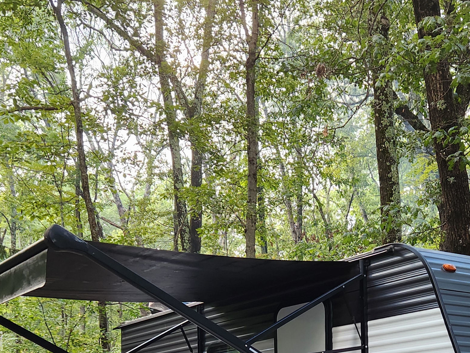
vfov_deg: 23.1
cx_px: 320
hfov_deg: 32.4
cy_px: 406
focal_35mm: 59
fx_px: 801
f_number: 1.8
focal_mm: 5.4
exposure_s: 1/180
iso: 125
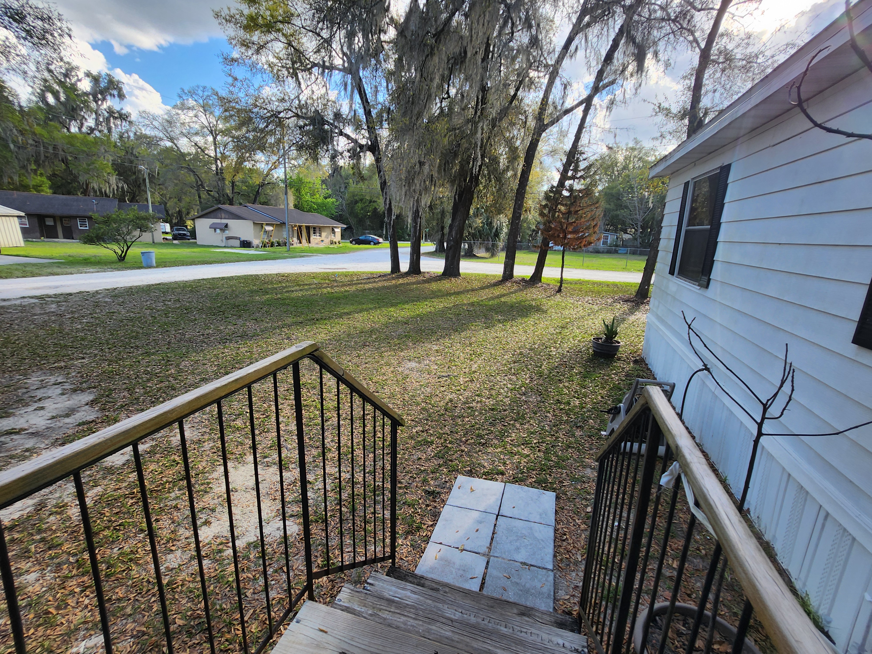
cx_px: 436
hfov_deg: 106.2
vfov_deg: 89.9
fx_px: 327
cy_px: 327
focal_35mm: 13
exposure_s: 1/251
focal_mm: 1.7
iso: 32
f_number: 2.2
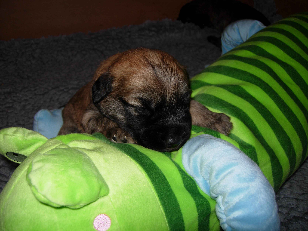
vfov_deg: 39.7
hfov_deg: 51.4
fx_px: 320
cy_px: 116
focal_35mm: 36
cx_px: 154
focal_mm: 7.5
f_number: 2.7
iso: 50
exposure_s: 1/45.2
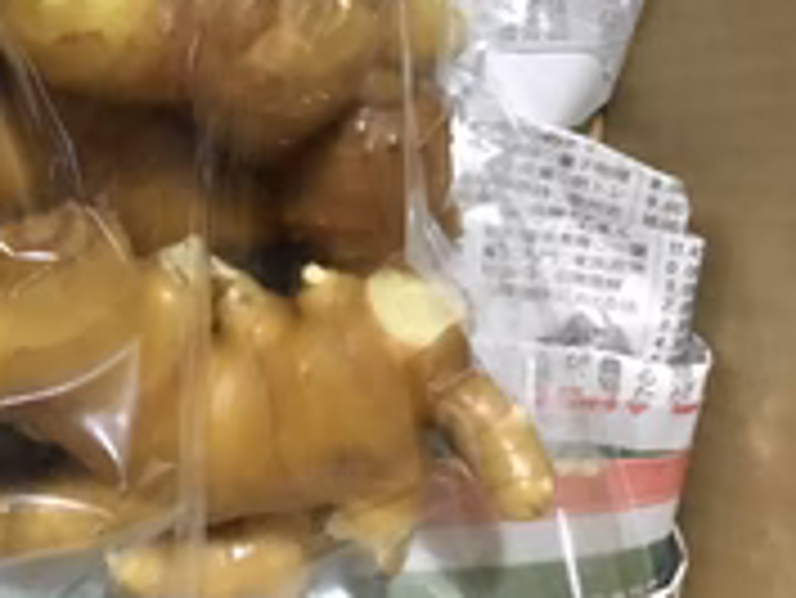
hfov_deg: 26.1
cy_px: 72
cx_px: -22
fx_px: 1611
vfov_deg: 20.6
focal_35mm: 70
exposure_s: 1/15
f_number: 2.4
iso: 400
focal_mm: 3.3
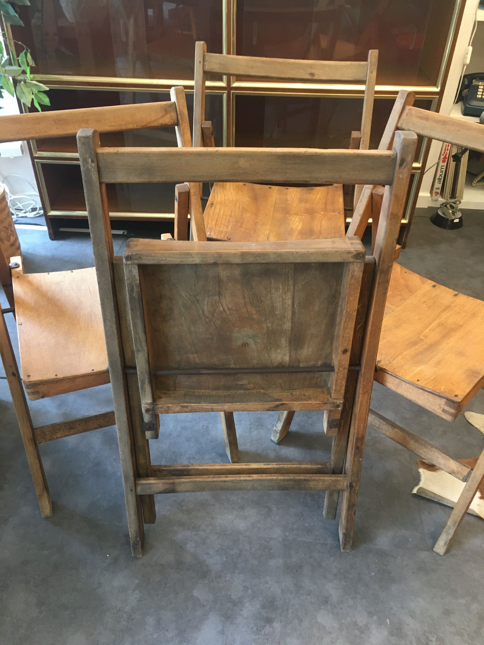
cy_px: 322
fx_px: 541
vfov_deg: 61.7
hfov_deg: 48.2
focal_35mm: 29
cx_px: 242
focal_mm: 4.15
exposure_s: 1/33
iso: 160
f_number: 2.2
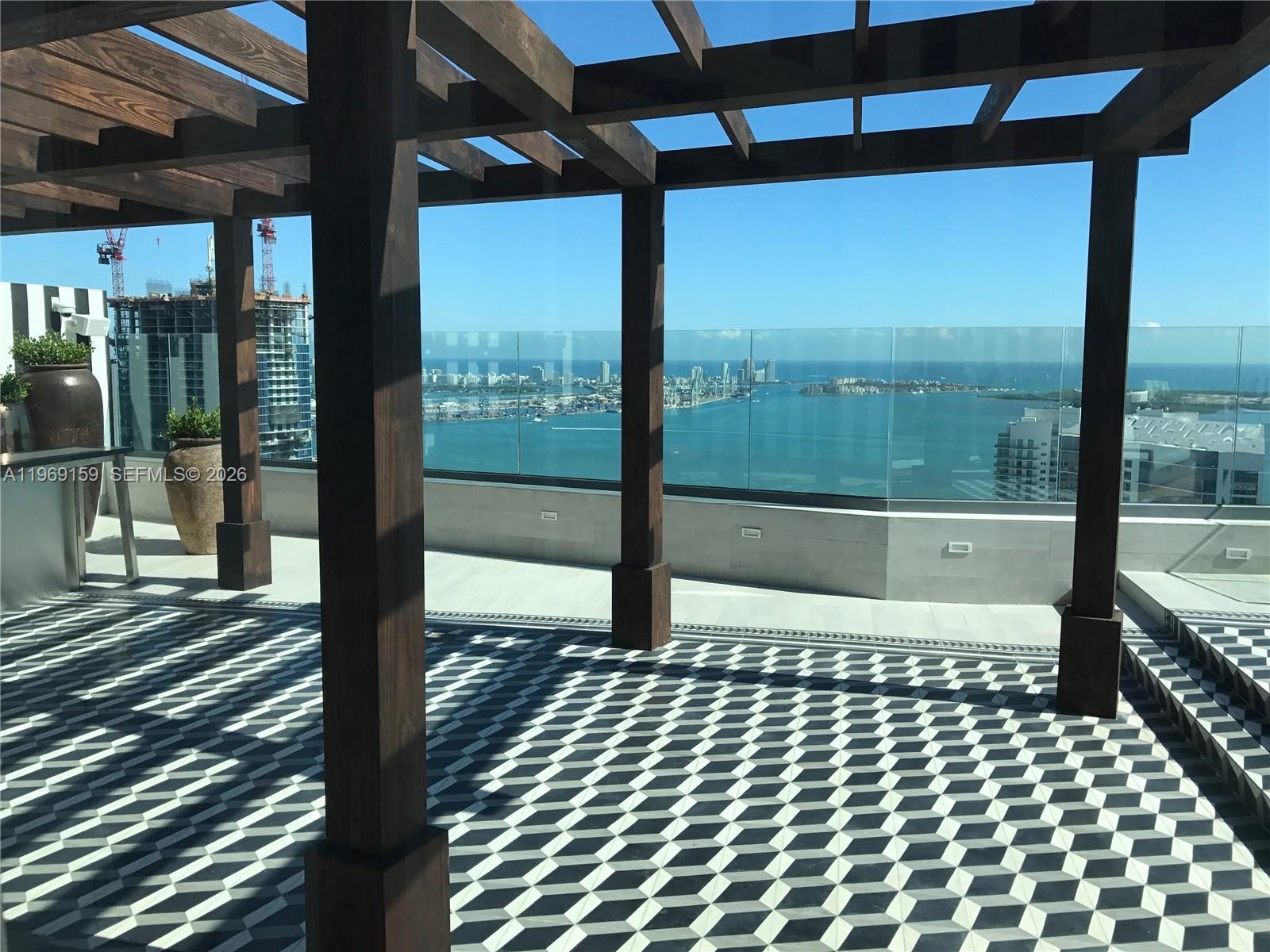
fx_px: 1027
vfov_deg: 49.7
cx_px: 635
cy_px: 476
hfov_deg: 63.4
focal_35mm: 28
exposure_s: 1/2660
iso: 20
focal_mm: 3.99
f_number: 1.8
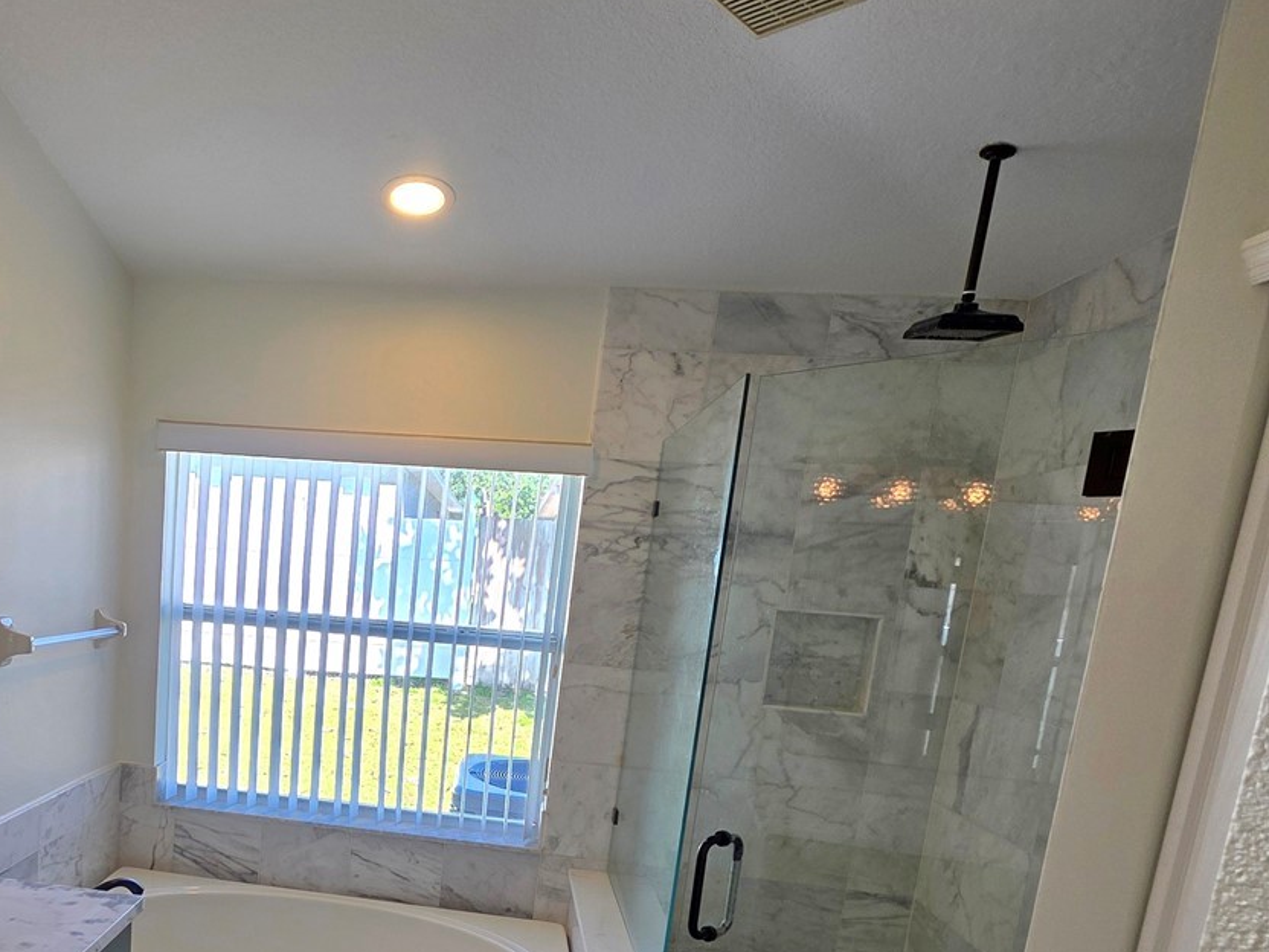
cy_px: 729
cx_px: 342
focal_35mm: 25
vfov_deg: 52.2
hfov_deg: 65.8
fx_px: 916
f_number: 1.9
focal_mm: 2.2
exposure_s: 1/120
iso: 40
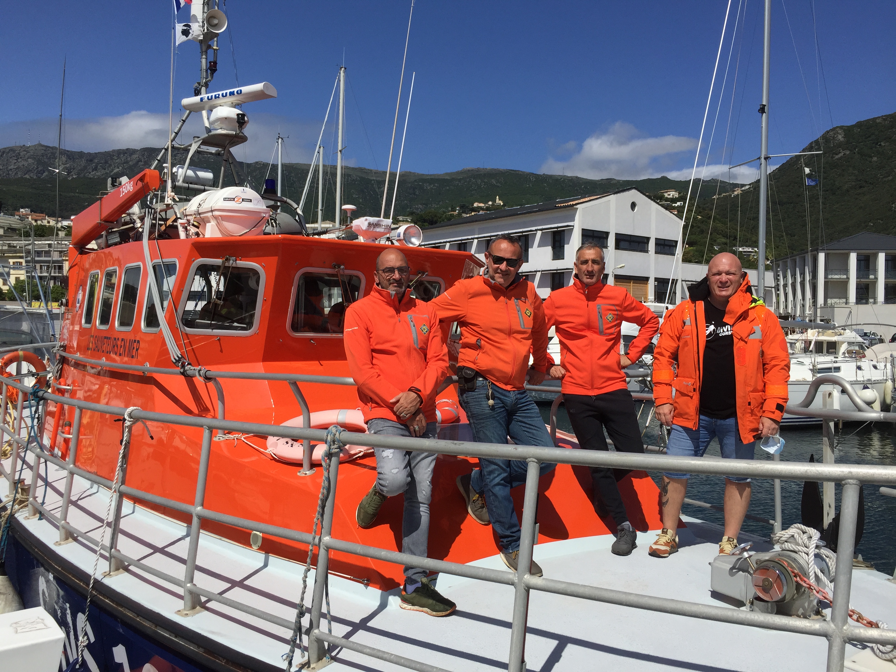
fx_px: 751
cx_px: 448
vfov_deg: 48.2
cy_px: 336
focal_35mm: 29
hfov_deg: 61.7
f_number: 2.2
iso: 32
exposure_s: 1/4405
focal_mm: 4.15
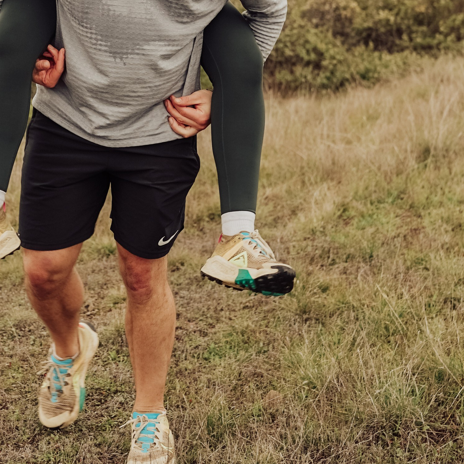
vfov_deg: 20.5
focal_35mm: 82
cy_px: 2
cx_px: 96
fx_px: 1244
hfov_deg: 20.9
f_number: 2.8
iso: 50
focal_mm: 35
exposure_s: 1/125
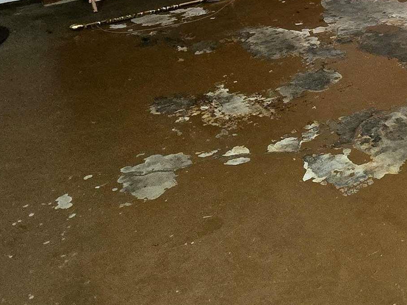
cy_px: -63
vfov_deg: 28.5
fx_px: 517
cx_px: 520
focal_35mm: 44
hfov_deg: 32.8
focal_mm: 2.2
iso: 1000
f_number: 2.2
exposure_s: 1/60.2
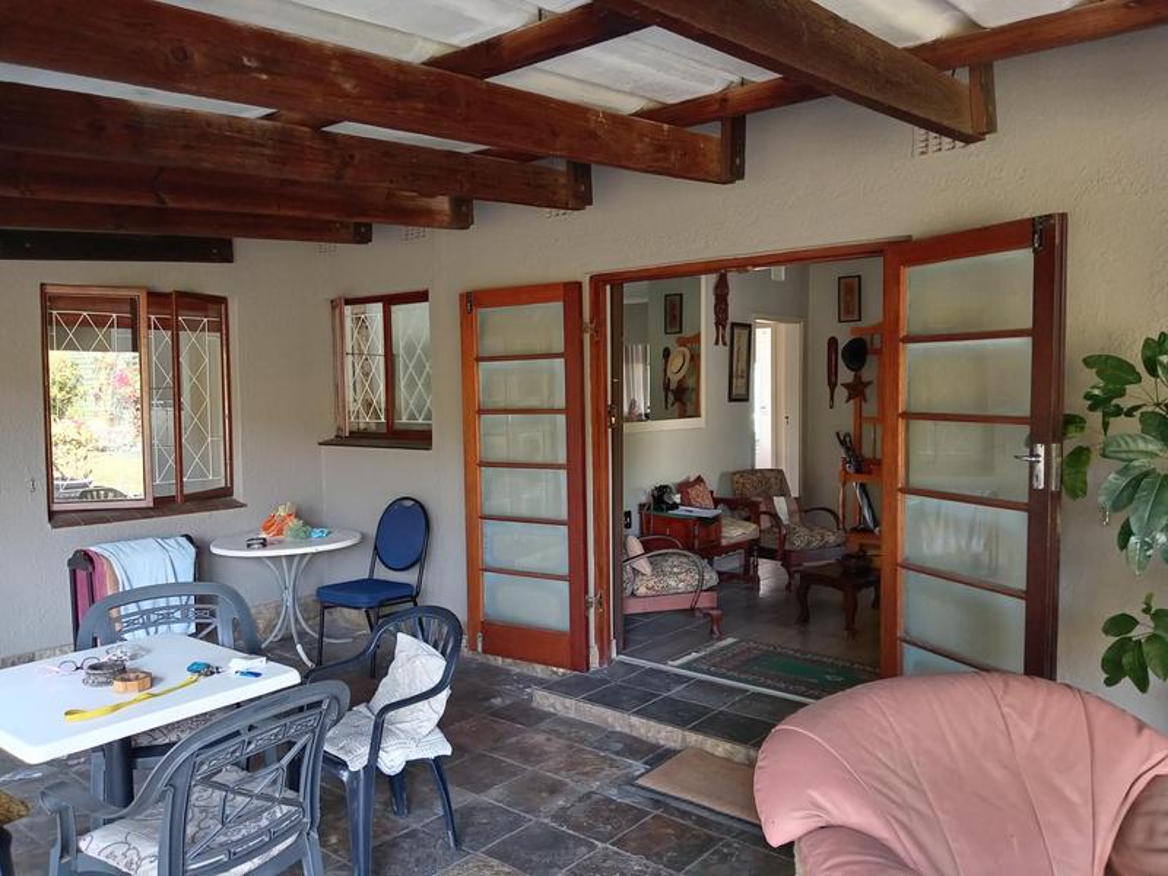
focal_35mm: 27
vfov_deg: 51.4
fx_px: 911
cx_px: 584
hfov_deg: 65.3
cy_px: 438
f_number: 1.8
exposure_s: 1/25
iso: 822
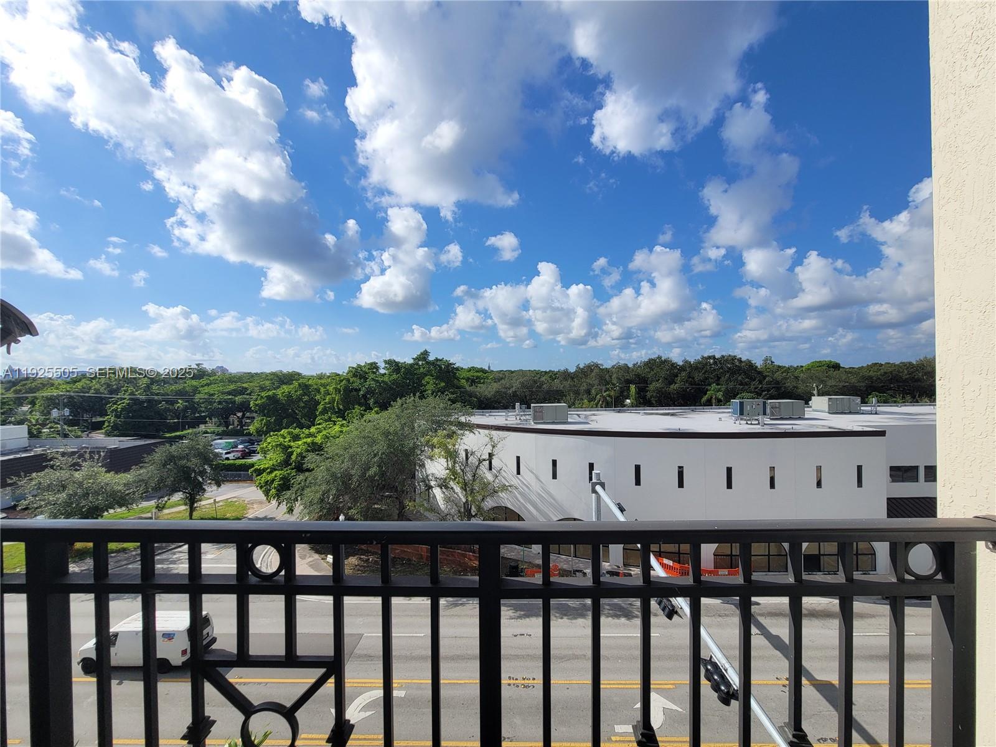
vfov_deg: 89.9
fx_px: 374
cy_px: 374
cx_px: 498
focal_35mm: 13
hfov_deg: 106.2
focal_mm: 2.2
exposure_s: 1/2882
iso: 64
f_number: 2.2
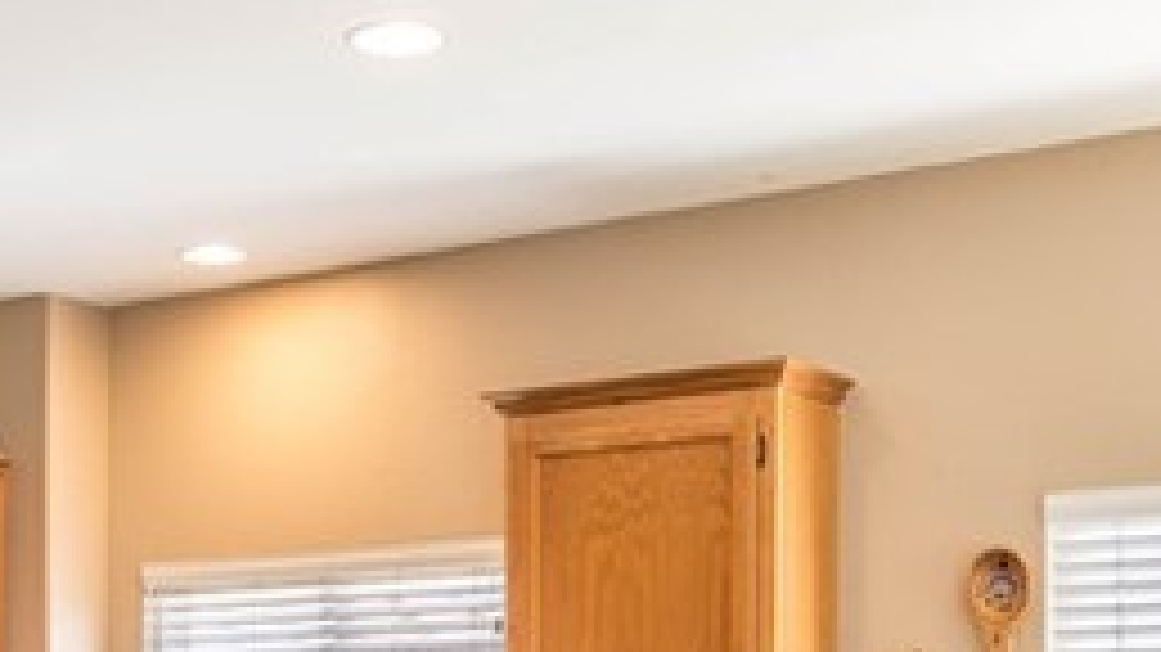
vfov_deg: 14.7
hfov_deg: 26.3
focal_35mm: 79
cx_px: 212
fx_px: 2432
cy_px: 807
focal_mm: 19
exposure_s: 1/10
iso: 100
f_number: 4
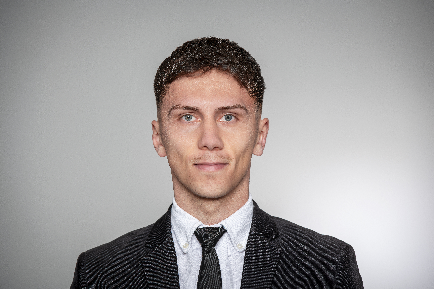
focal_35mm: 185
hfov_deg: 11.1
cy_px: 144
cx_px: 217
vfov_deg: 7.4
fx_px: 2230
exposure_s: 1/100
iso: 100
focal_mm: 185
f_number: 5.6
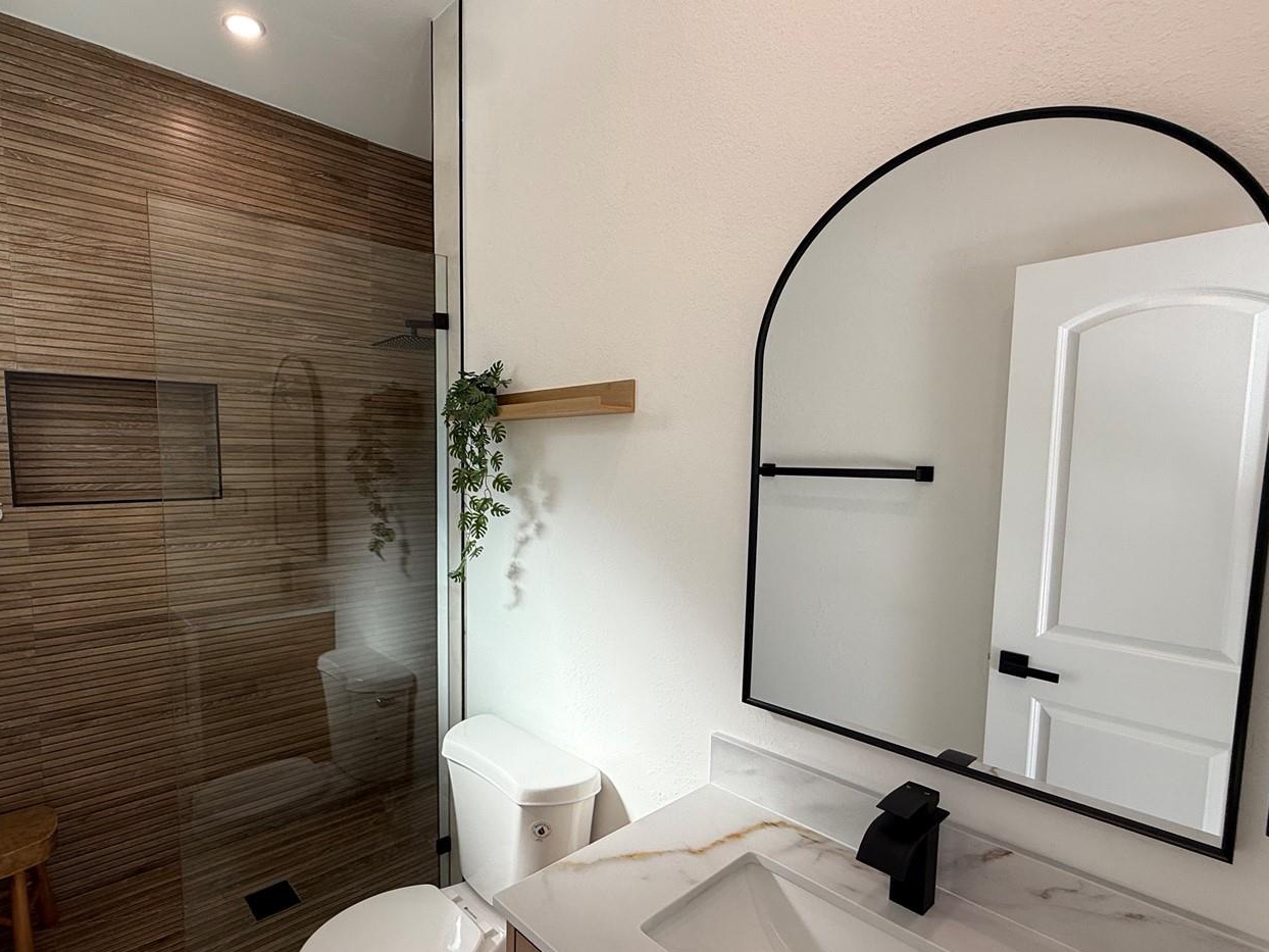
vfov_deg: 71.5
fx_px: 660
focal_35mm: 18
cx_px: 502
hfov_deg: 86.6
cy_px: 514
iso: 50
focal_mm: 2.22
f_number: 2.2
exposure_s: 1/186
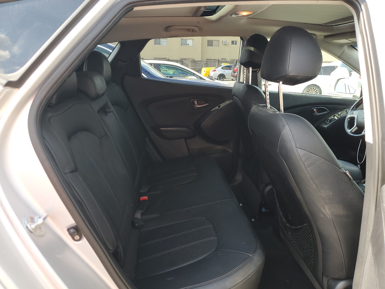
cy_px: 144
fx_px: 289
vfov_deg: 53.1
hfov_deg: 67.3
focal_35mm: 26
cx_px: 192
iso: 50
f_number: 1.5
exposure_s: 1/263
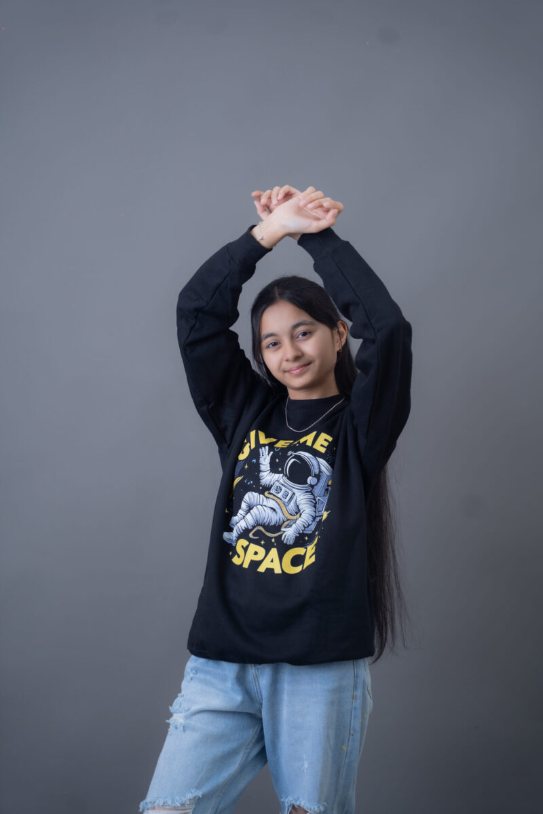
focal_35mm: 70
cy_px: 407
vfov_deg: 28.8
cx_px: 272
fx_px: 1584
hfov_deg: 19.5
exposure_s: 1/200
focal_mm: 70
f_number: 2.8
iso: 160
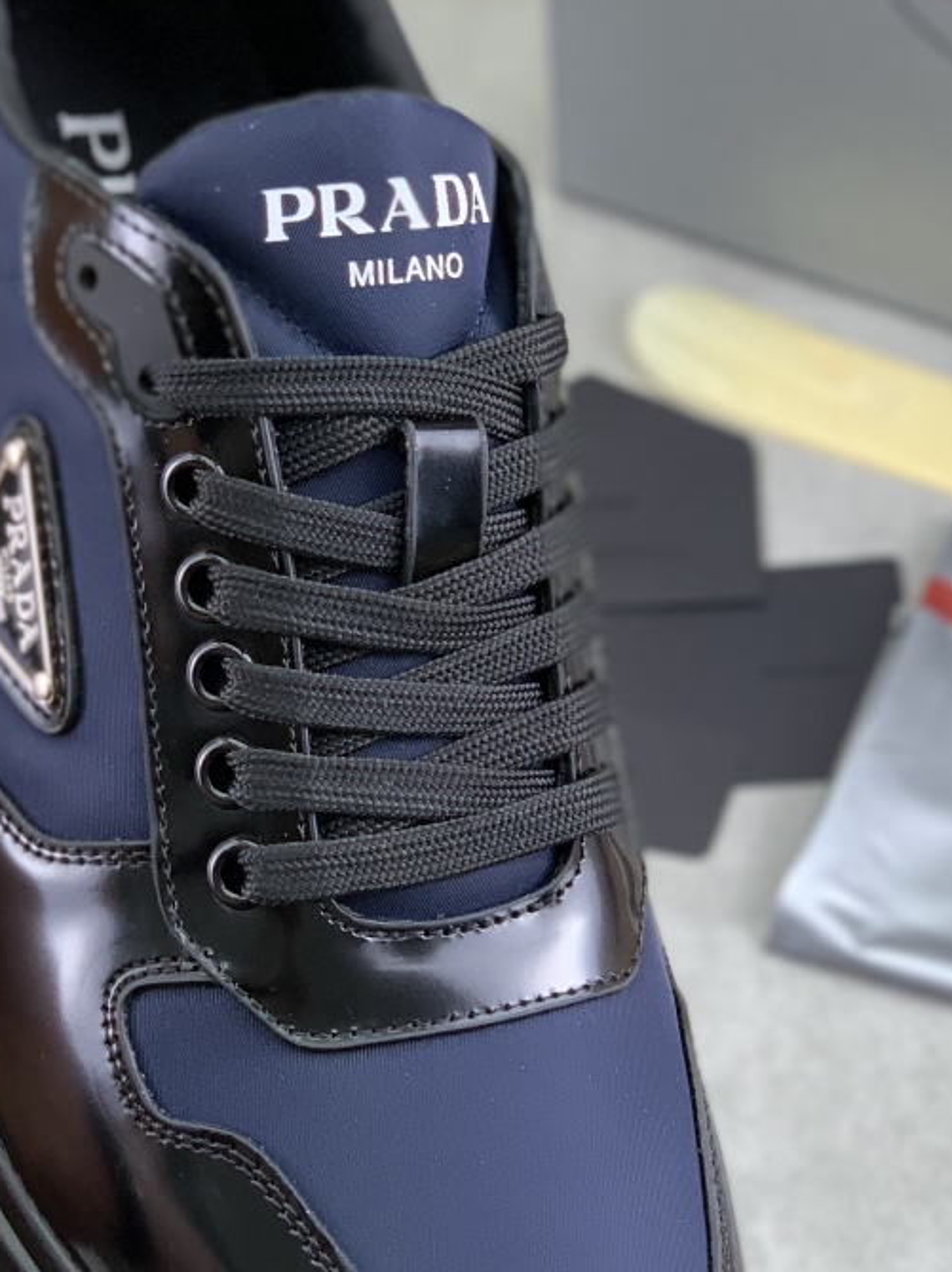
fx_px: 4111
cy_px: 785
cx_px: 213
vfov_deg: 17.6
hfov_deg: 13.2
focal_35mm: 112
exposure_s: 1/100
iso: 32
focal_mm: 6
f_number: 2.4
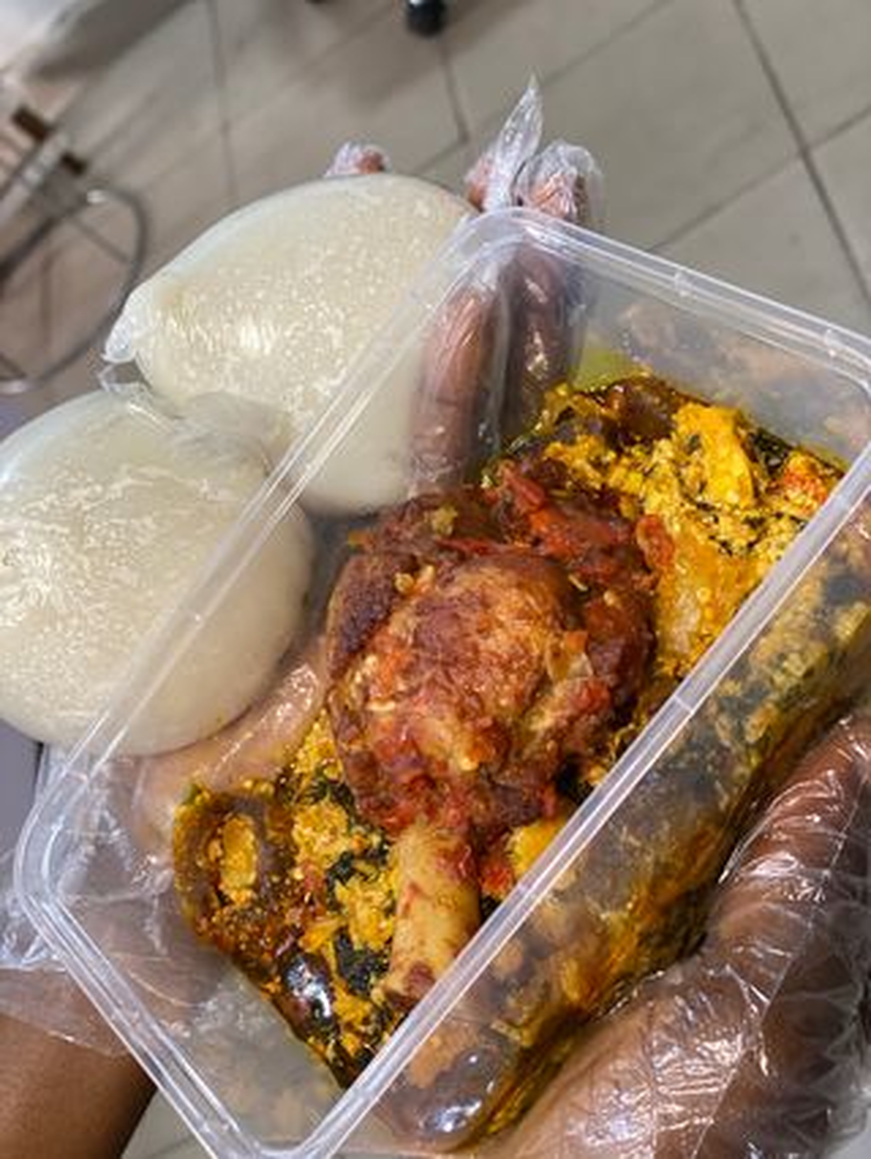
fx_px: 1743
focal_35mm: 52
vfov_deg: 36.8
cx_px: 436
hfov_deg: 28.1
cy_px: 580
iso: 250
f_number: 2
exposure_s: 1/61
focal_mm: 6
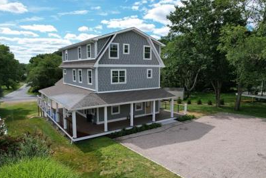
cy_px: 90
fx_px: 185
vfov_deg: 51.3
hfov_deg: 71.5
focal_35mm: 25
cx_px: 138
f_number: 2.8
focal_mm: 8.38
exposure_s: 1/2000
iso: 100
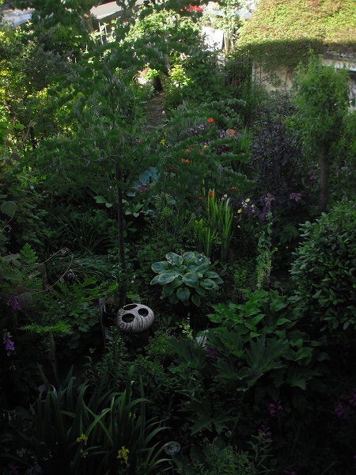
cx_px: 178
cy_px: 238
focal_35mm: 38
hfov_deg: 37.7
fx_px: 521
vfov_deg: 49.0
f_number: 3.5
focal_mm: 6.7
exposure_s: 1/125
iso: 100
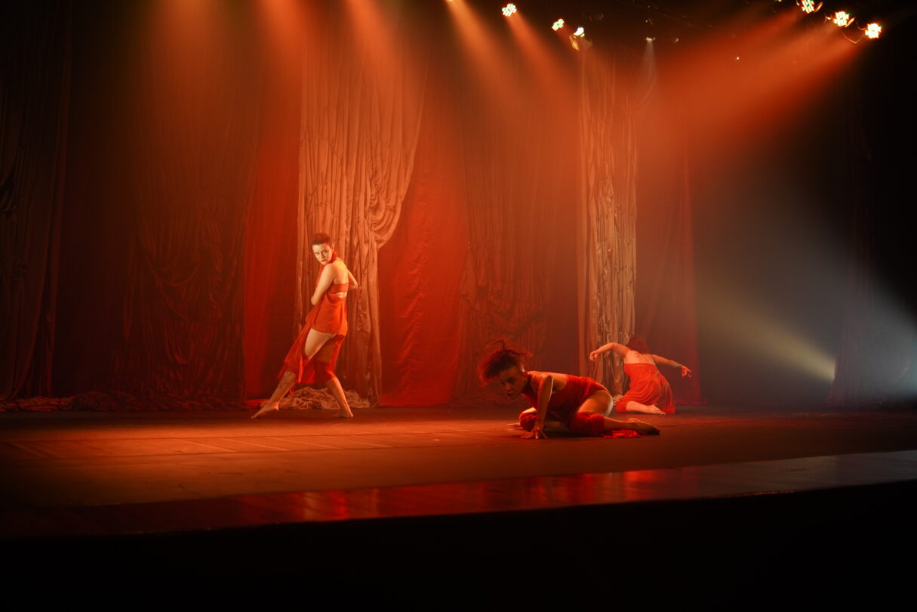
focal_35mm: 34
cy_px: 306
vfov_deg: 38.4
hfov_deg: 55.1
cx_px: 458
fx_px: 879
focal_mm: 23
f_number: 1.6
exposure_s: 1/160
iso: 320
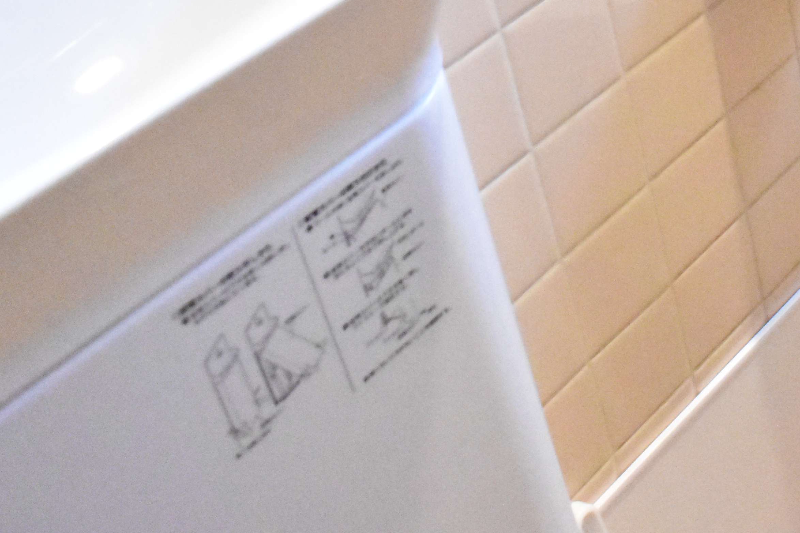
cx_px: 913
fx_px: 1533
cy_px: -136
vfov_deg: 18.5
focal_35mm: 69
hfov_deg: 26.6
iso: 25600
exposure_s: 1/160
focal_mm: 18
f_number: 5
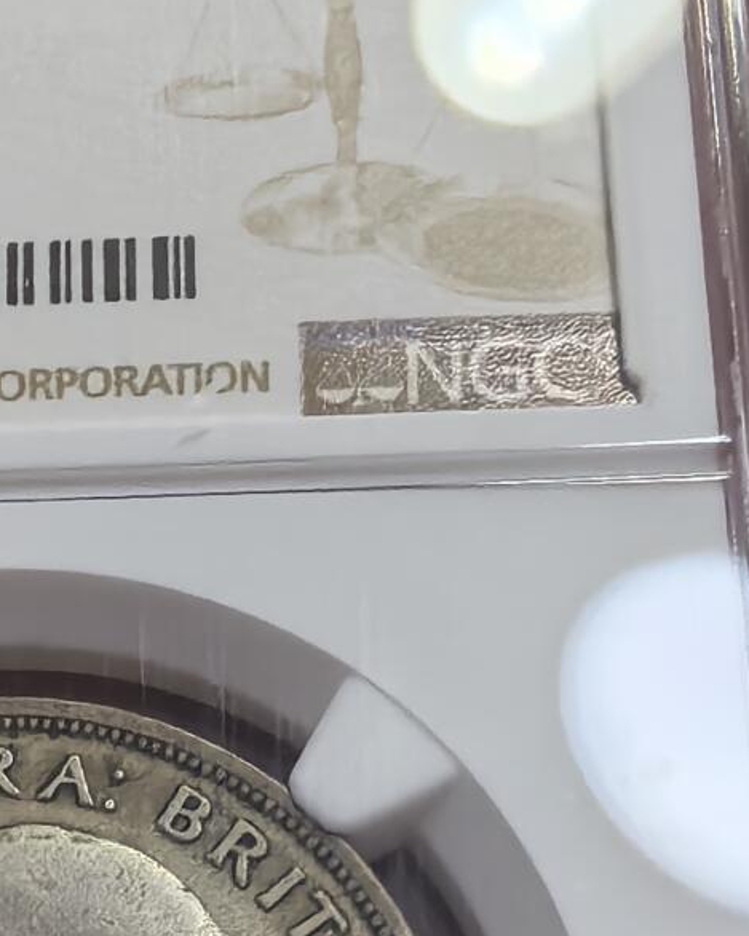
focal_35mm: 72
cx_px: -22
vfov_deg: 25.2
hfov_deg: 20.5
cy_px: 920
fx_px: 1995
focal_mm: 1.68
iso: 160
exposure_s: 1/100
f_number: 2.2
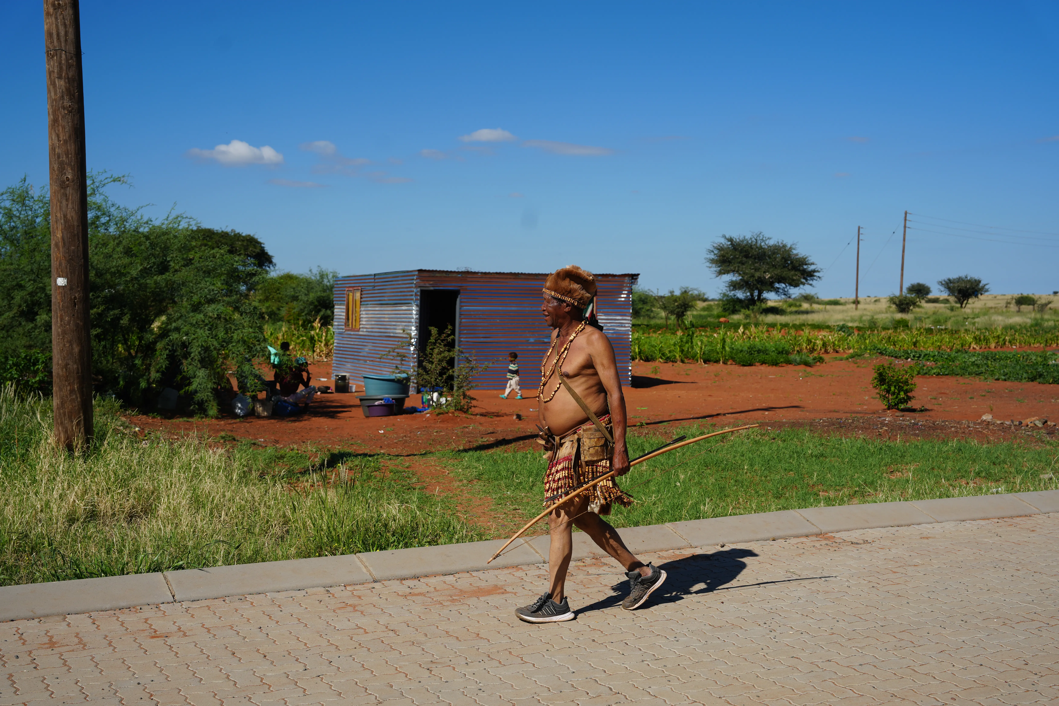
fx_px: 1235
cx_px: 530
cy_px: 353
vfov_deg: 31.9
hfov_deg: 46.4
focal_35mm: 42
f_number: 5
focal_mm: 42
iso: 100
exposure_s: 1/1250
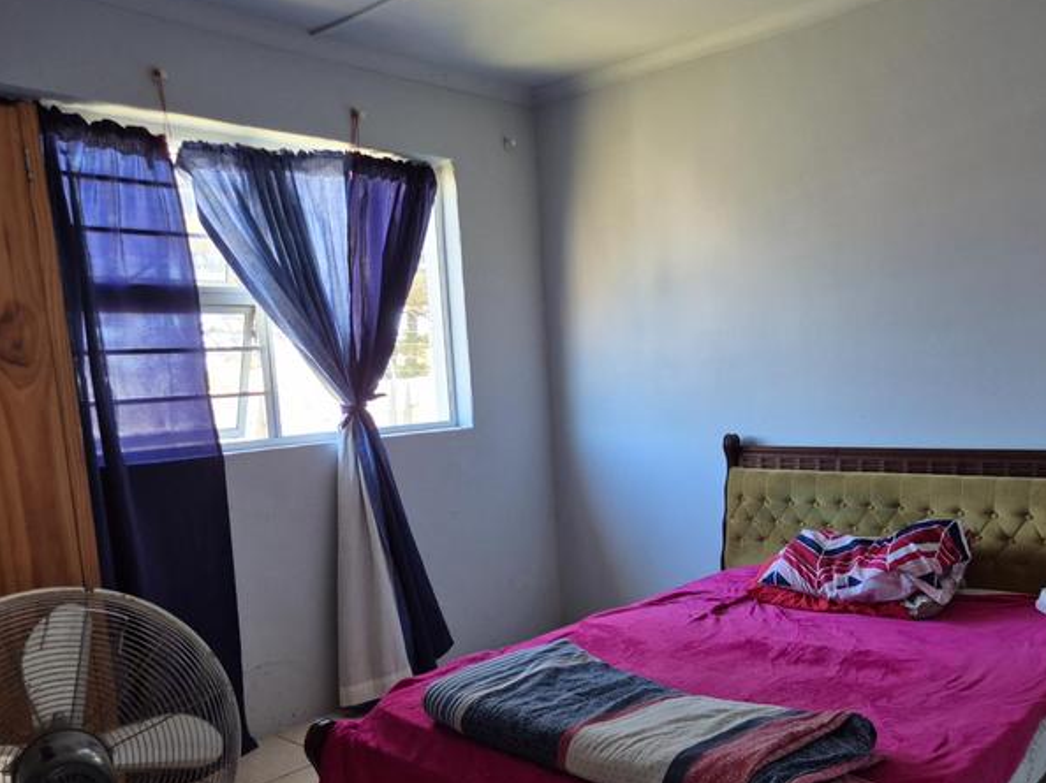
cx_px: 560
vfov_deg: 45.1
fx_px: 936
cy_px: 473
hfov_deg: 58.3
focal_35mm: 31
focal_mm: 5.4
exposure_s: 1/100
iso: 160
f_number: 1.8
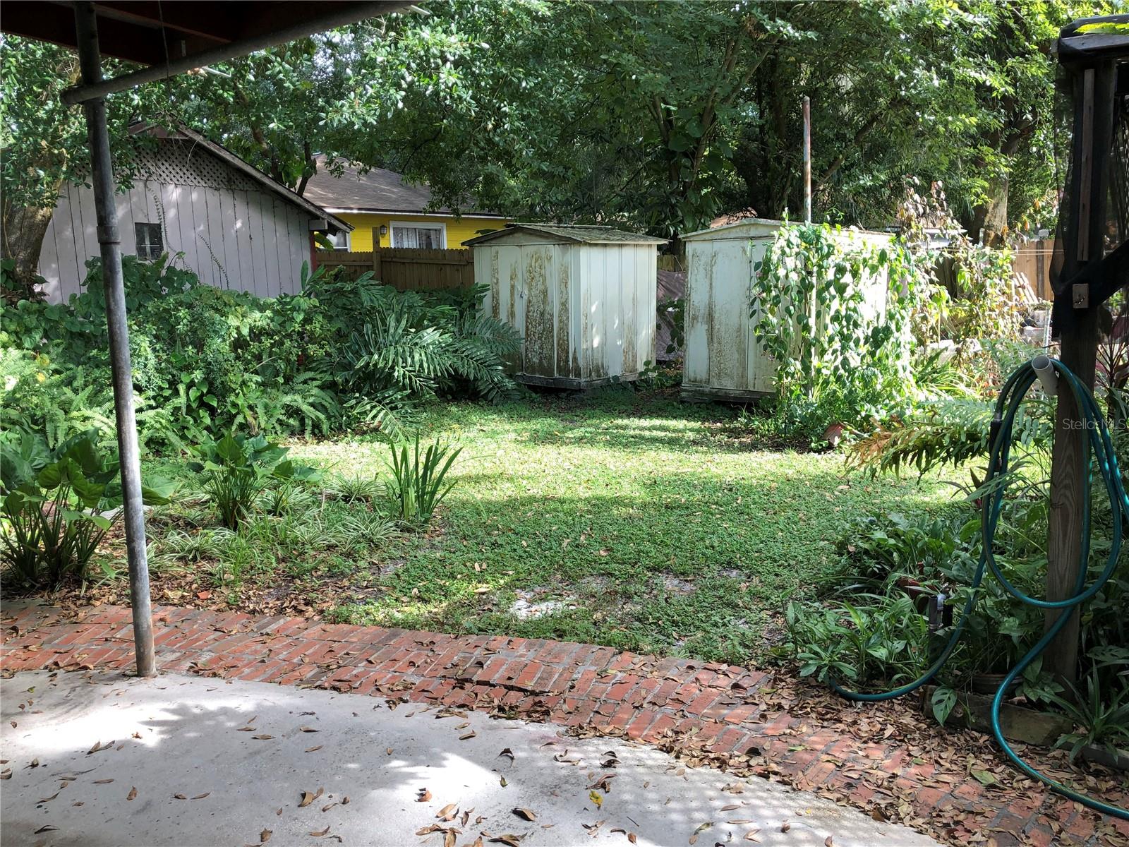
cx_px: 564
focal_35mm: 28
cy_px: 424
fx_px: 913
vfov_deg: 49.7
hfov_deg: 63.4
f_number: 1.8
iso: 25
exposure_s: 1/120
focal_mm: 3.99
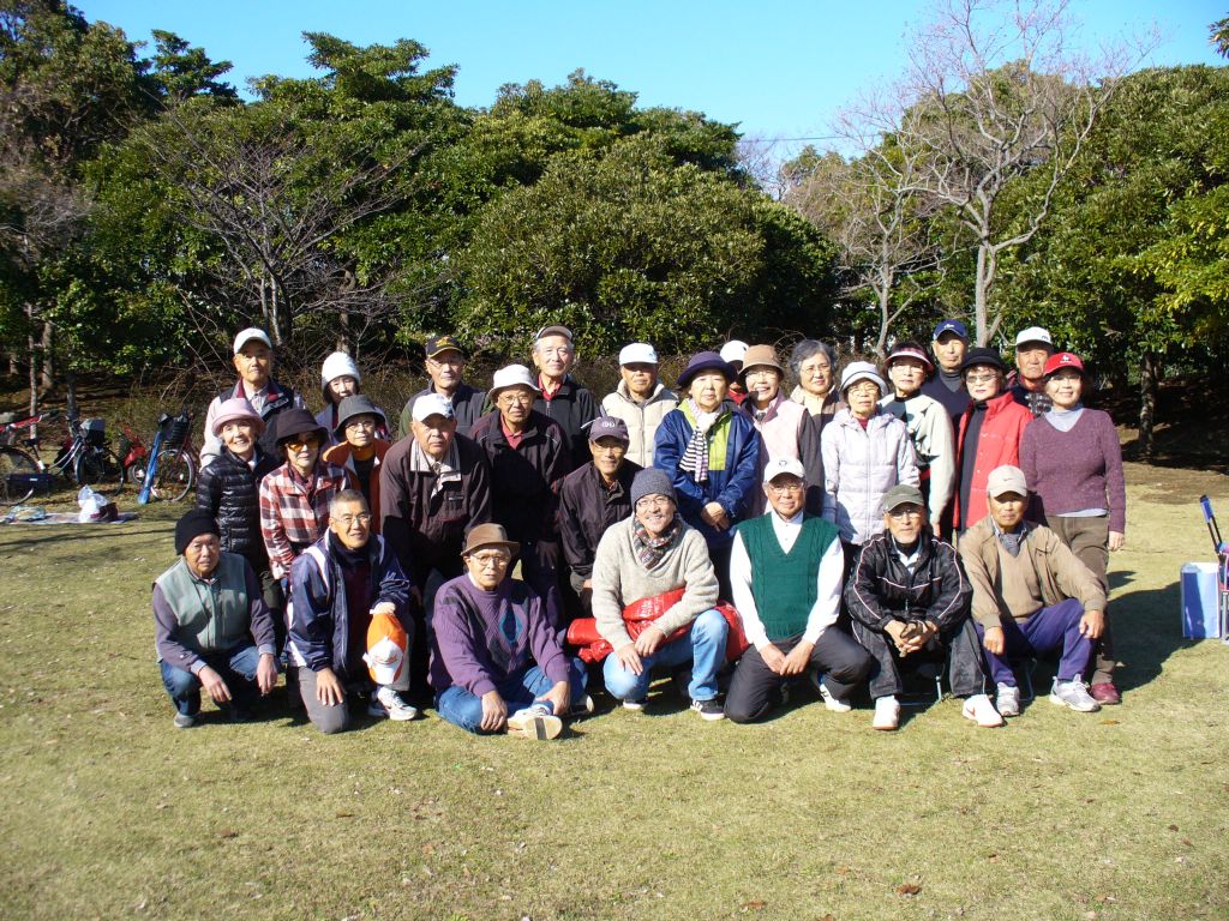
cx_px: 614
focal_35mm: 37
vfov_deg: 38.7
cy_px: 460
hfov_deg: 50.1
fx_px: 1314
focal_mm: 6.1
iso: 100
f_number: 5.6
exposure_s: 1/250
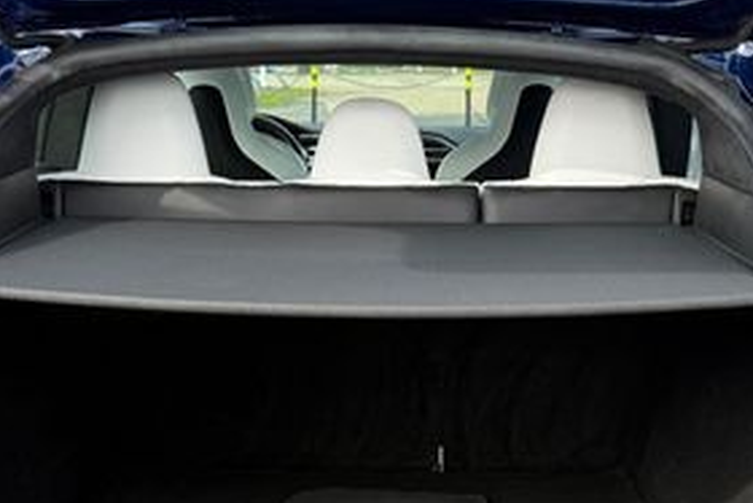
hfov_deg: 35.0
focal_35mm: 57
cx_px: 379
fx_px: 1193
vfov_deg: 22.4
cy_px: 559
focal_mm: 6.76
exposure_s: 1/955
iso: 100
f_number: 1.78
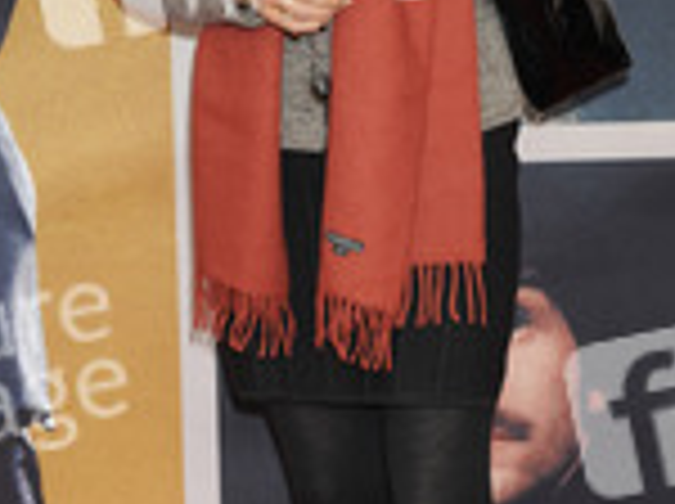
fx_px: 3095
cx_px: 387
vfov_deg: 9.3
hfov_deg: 12.4
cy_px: 166
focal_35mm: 159
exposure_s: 1/125
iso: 500
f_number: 5.6
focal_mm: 62
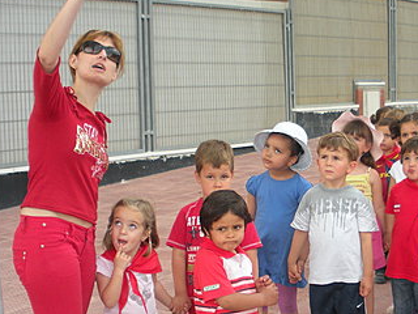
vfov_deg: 21.0
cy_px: 160
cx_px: 297
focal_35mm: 70
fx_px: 845
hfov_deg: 27.5
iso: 92
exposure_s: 1/176
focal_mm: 6.3
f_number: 3.5
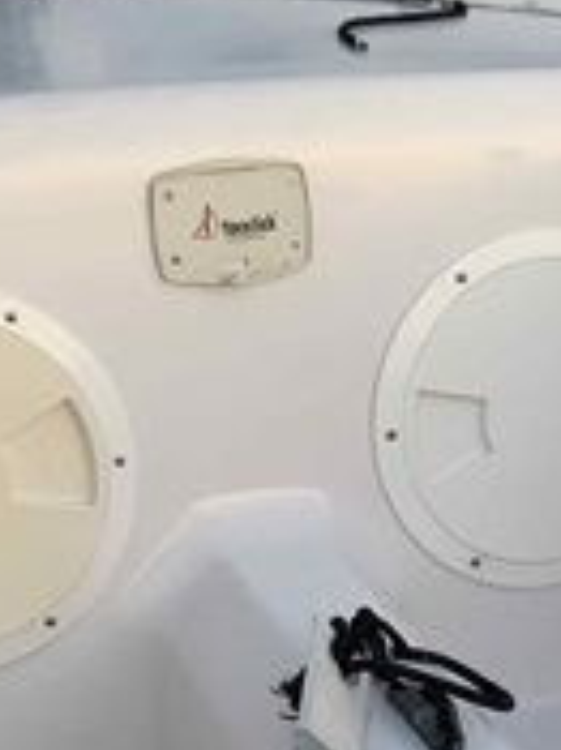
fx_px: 2055
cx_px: 437
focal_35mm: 95
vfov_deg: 20.3
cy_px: 656
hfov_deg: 15.5
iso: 400
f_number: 1.8
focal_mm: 4.25
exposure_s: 1/33
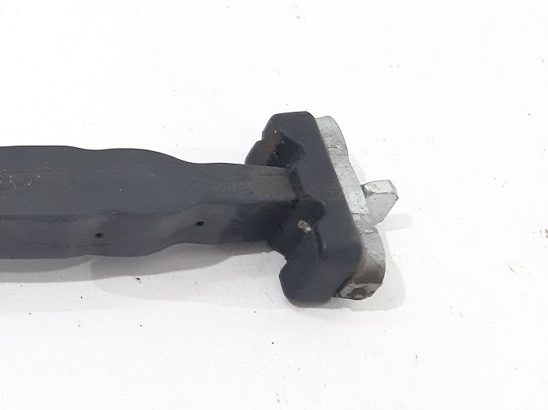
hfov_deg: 26.0
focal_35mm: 66
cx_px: -120
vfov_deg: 22.2
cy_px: 179
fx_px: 1045
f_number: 1.7
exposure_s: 1/50
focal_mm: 3.93
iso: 320
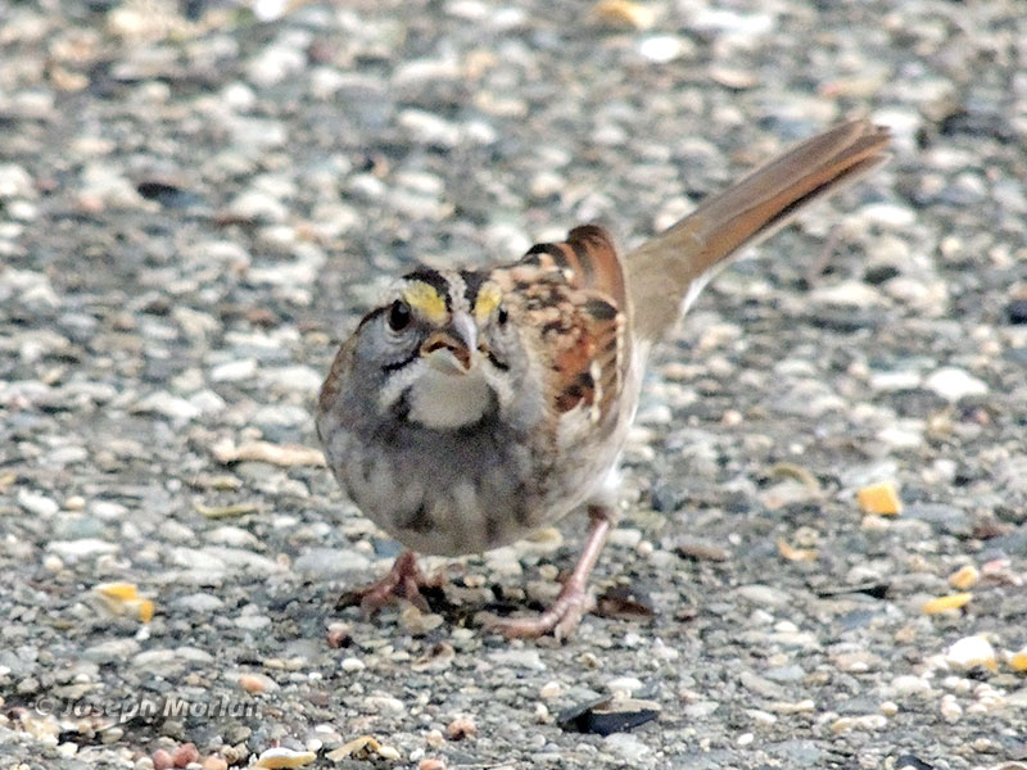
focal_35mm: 750
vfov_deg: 2.0
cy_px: 385
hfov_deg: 2.6
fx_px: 22251
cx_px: 514
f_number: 5.1
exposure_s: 1/250
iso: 800
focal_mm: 133.7
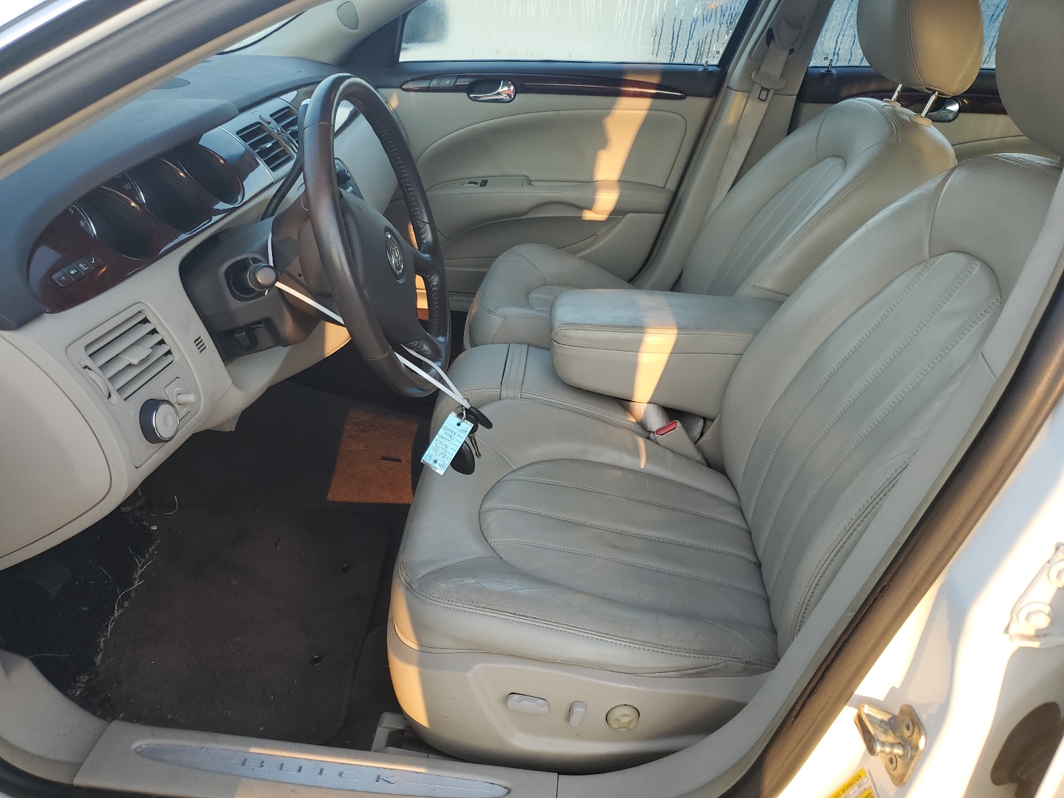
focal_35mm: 26
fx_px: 799
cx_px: 532
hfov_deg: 67.3
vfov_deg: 53.1
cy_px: 399
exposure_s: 1/179
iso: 50
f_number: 1.5
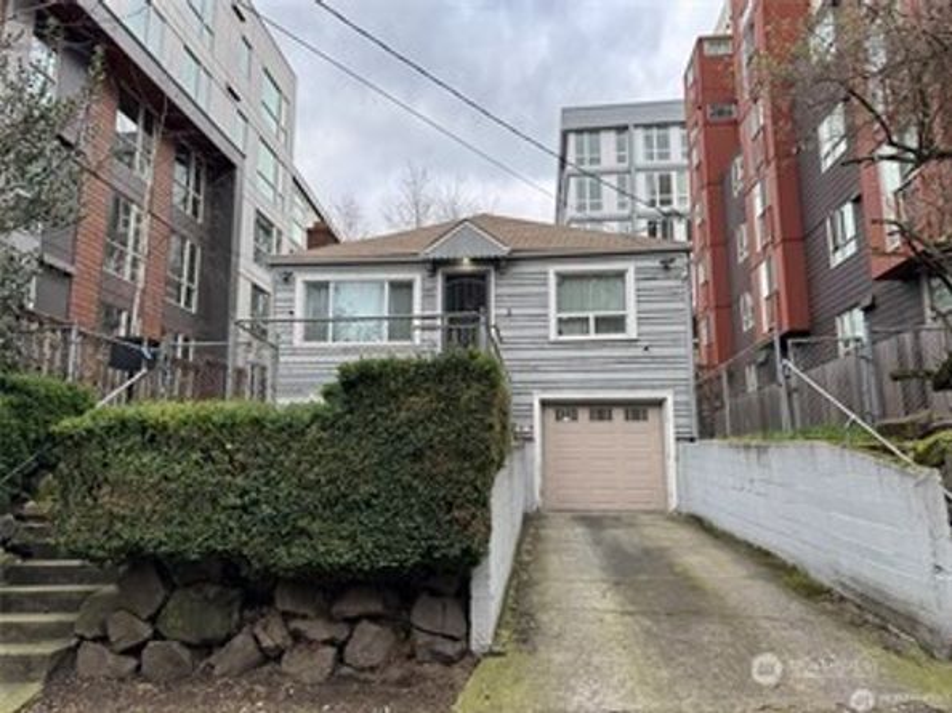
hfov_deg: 71.6
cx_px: 476
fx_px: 660
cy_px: 356
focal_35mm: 24
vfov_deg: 56.8
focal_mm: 6.76
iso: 80
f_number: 1.78
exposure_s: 1/294
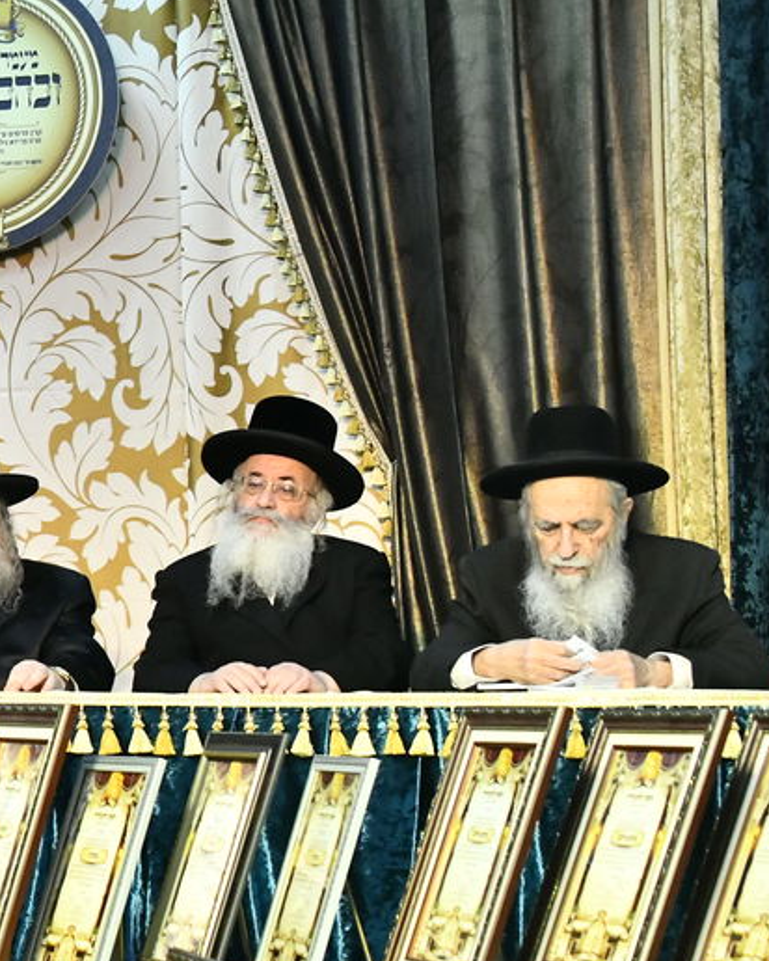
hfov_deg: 12.9
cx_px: -473
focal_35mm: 112
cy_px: 452
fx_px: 3185
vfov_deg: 17.2
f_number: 5.6
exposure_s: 1/250
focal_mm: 44
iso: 4000
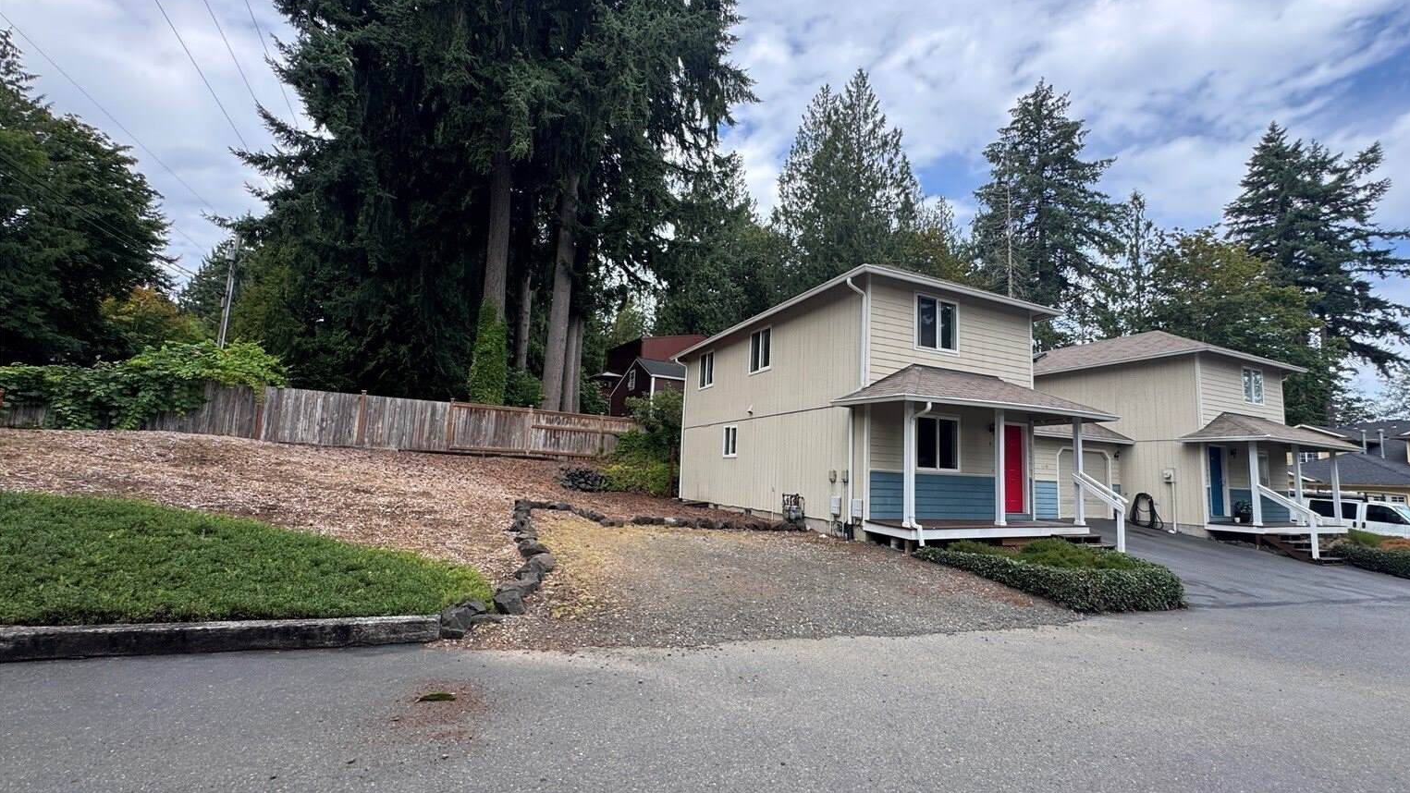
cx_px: 738
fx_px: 598
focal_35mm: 16
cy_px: 403
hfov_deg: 99.3
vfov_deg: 67.1
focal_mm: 2.22
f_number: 2.2
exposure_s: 1/306
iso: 40
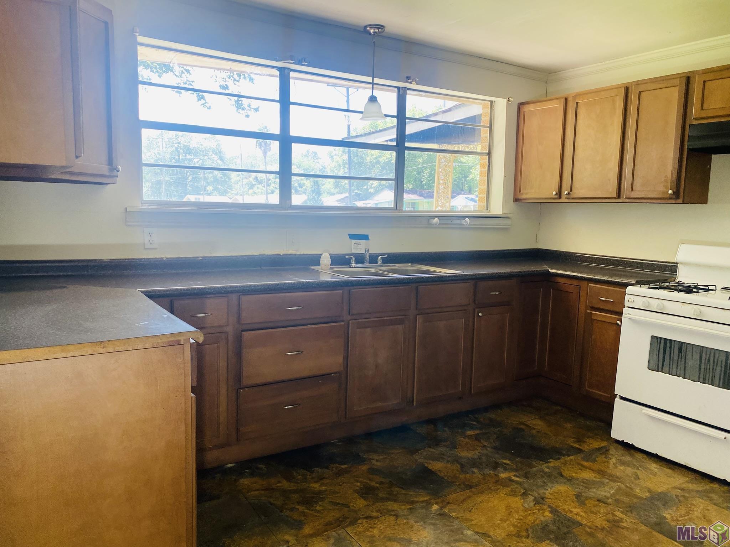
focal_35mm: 26
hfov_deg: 67.3
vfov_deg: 53.1
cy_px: 274
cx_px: 365
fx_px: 548
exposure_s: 1/121
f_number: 1.8
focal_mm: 4.25
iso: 64
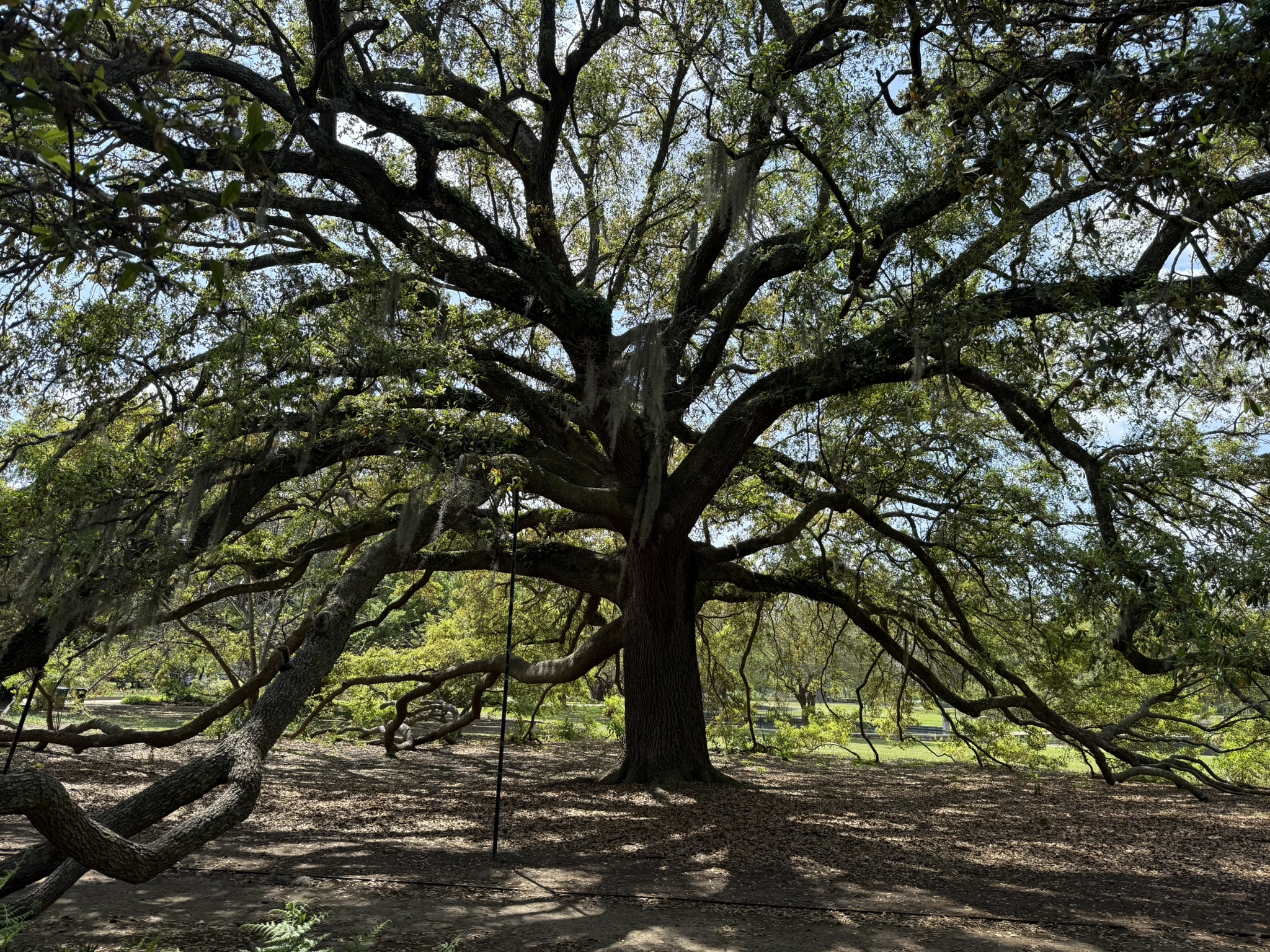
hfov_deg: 71.6
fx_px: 881
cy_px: 476
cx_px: 635
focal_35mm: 24
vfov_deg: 56.8
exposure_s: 1/1689
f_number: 1.78
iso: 100
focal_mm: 6.76
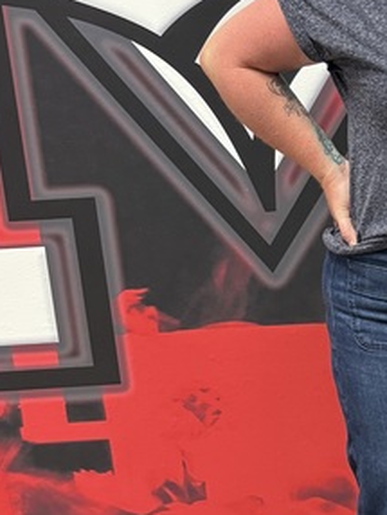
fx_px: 1384
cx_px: 565
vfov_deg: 21.1
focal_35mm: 93
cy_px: 221
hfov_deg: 14.9
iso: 160
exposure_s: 1/60
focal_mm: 5.96
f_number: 1.6
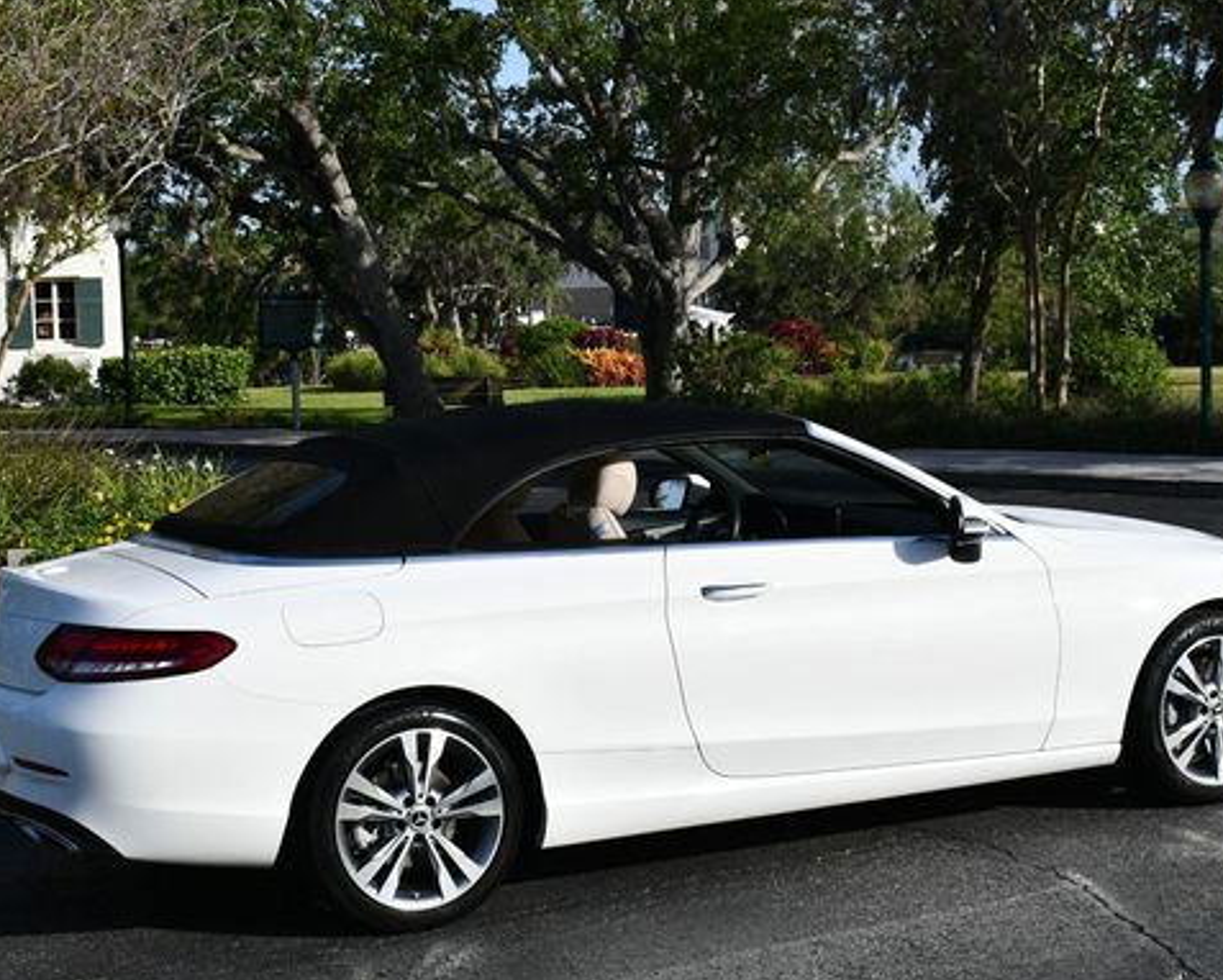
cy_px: 454
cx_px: 605
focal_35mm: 63
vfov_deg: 24.2
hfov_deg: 30.0
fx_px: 2281
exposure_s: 1/320
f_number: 9
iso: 100
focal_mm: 25
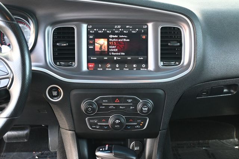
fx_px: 279
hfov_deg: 46.4
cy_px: 80
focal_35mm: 42
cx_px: 120
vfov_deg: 31.9
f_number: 4.5
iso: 2500
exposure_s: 1/125
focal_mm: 28
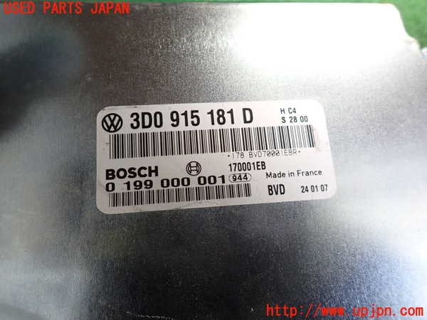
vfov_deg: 54.9
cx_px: 214
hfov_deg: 69.4
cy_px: 160
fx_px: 308
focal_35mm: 25
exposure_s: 1/100
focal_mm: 4.5
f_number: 2
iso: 320
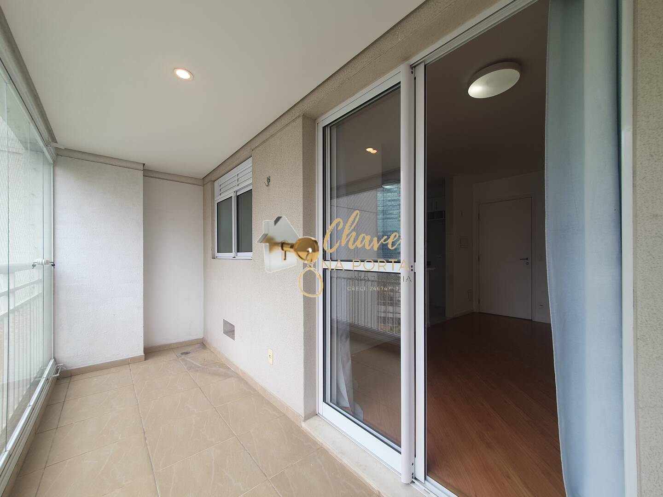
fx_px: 249
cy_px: 248
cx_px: 332
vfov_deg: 89.9
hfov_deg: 106.2
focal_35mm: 13
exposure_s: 1/153
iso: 50
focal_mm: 1.8
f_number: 2.2
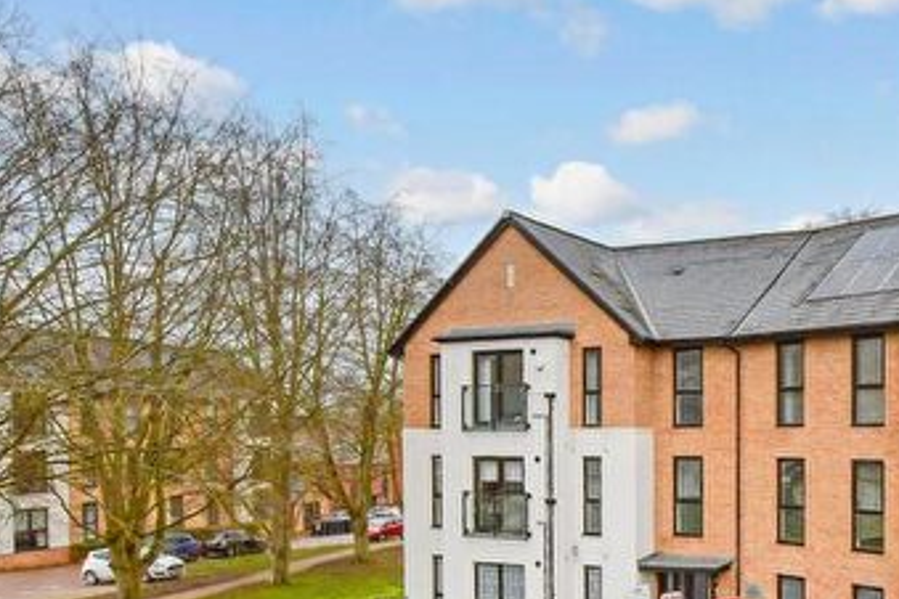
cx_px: 785
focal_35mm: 31
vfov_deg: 39.1
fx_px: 774
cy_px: 547
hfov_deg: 53.8
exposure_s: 1/800
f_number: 8
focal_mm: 10
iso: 400
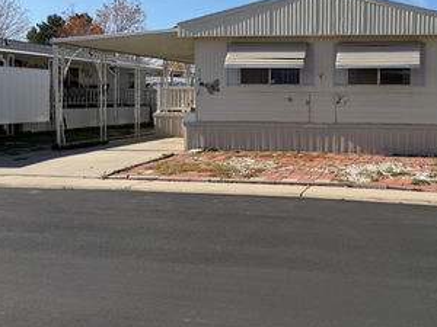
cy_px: 110
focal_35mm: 41
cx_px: 342
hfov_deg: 43.8
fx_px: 518
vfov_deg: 34.8
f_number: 1.78
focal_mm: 6.76
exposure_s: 1/4975
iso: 80
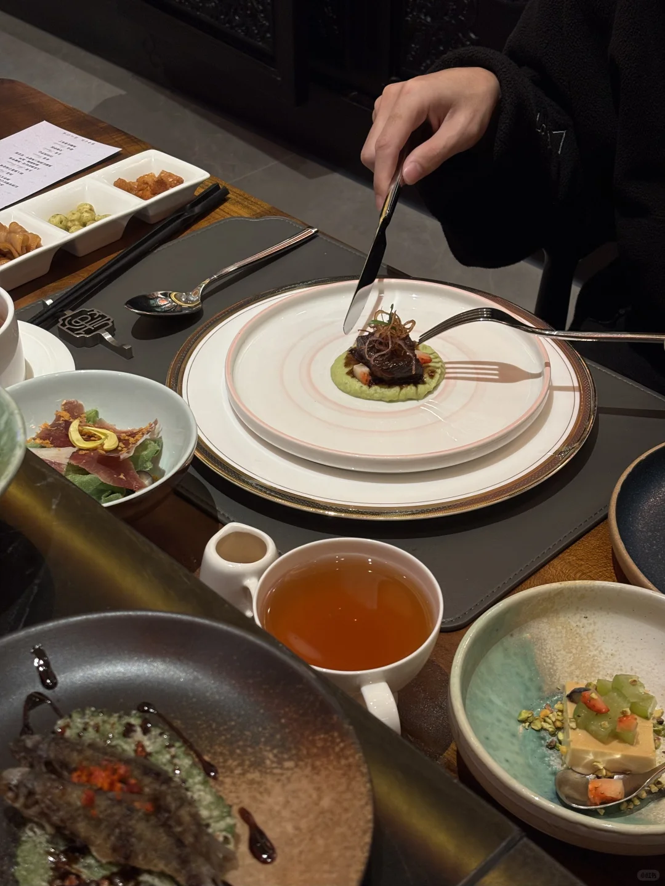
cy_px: 443
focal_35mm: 52
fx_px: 1332
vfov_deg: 36.8
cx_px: 332
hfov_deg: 28.0
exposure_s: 1/50
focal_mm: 5.96
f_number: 1.6
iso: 40
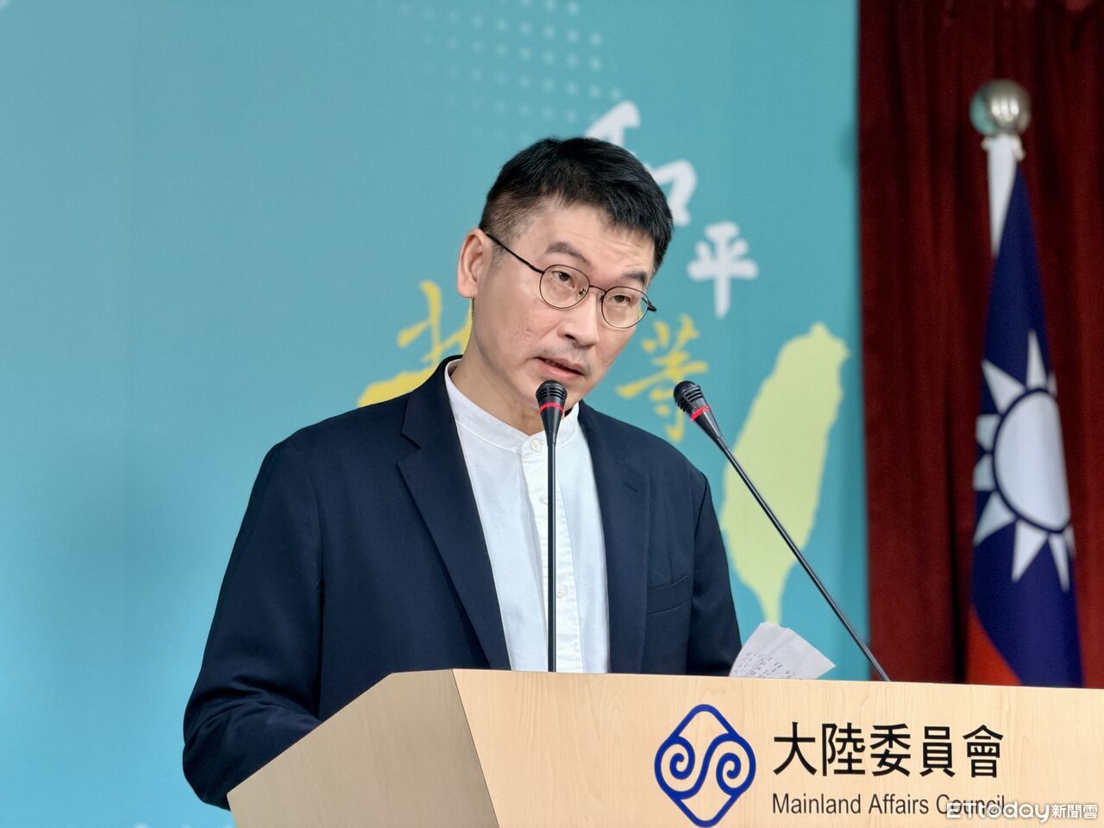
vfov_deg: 14.8
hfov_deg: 19.6
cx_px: 552
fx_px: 3189
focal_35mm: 100
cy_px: 414
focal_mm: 16.89
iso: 320
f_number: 2.8
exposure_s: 1/120
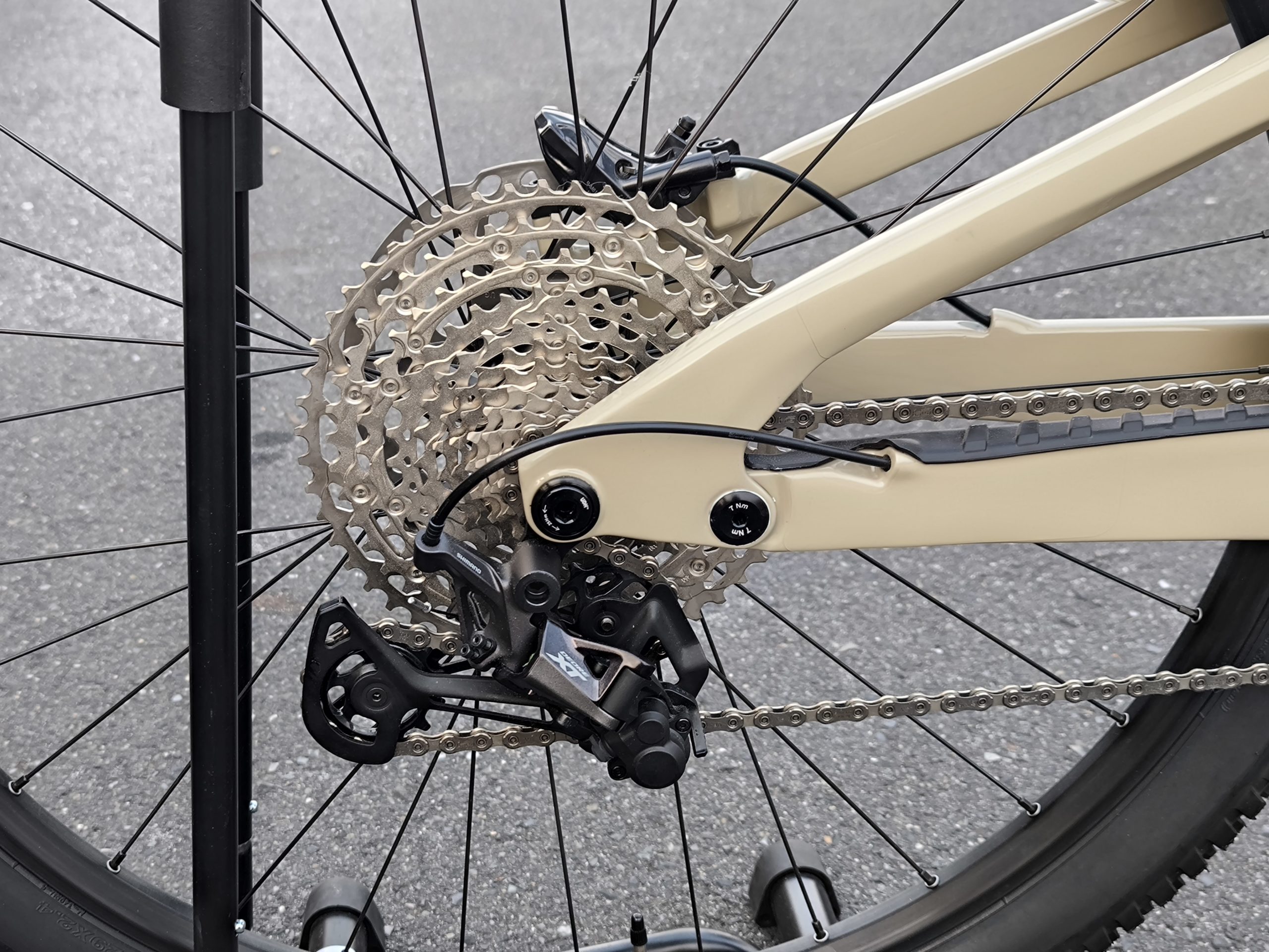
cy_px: 476
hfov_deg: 38.2
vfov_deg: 29.1
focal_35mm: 50
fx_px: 1833
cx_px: 634
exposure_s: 1/100
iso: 64
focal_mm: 6.92
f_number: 1.9
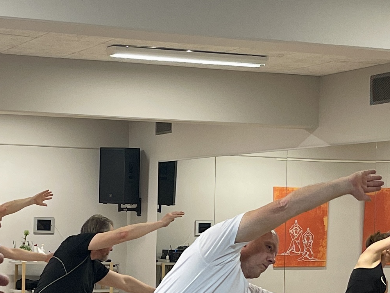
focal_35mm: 105
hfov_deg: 18.6
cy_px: 216
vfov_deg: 14.1
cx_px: 115
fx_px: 1183
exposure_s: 1/50
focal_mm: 5.1
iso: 125
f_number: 1.6
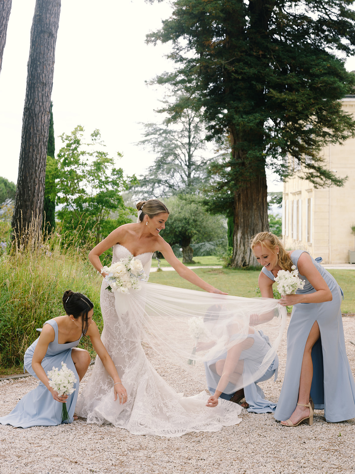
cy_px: 237
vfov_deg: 30.7
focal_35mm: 63
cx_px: 178
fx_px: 861
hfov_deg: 23.3
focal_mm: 80
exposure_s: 1/125
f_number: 8
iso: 200
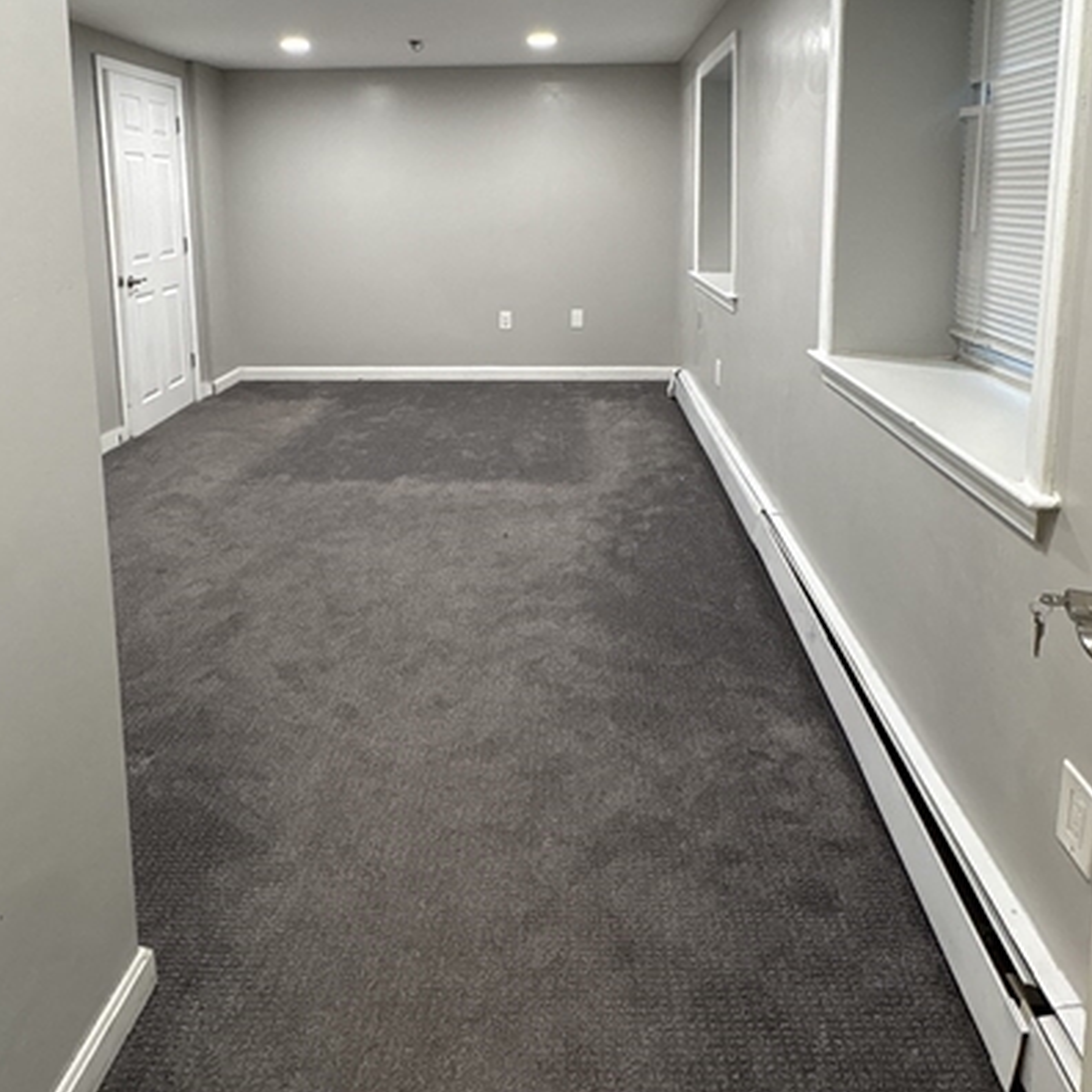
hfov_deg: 65.0
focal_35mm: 24
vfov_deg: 62.1
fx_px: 857
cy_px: 301
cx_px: 540
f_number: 2.2
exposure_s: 1/60
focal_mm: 2.22
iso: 200
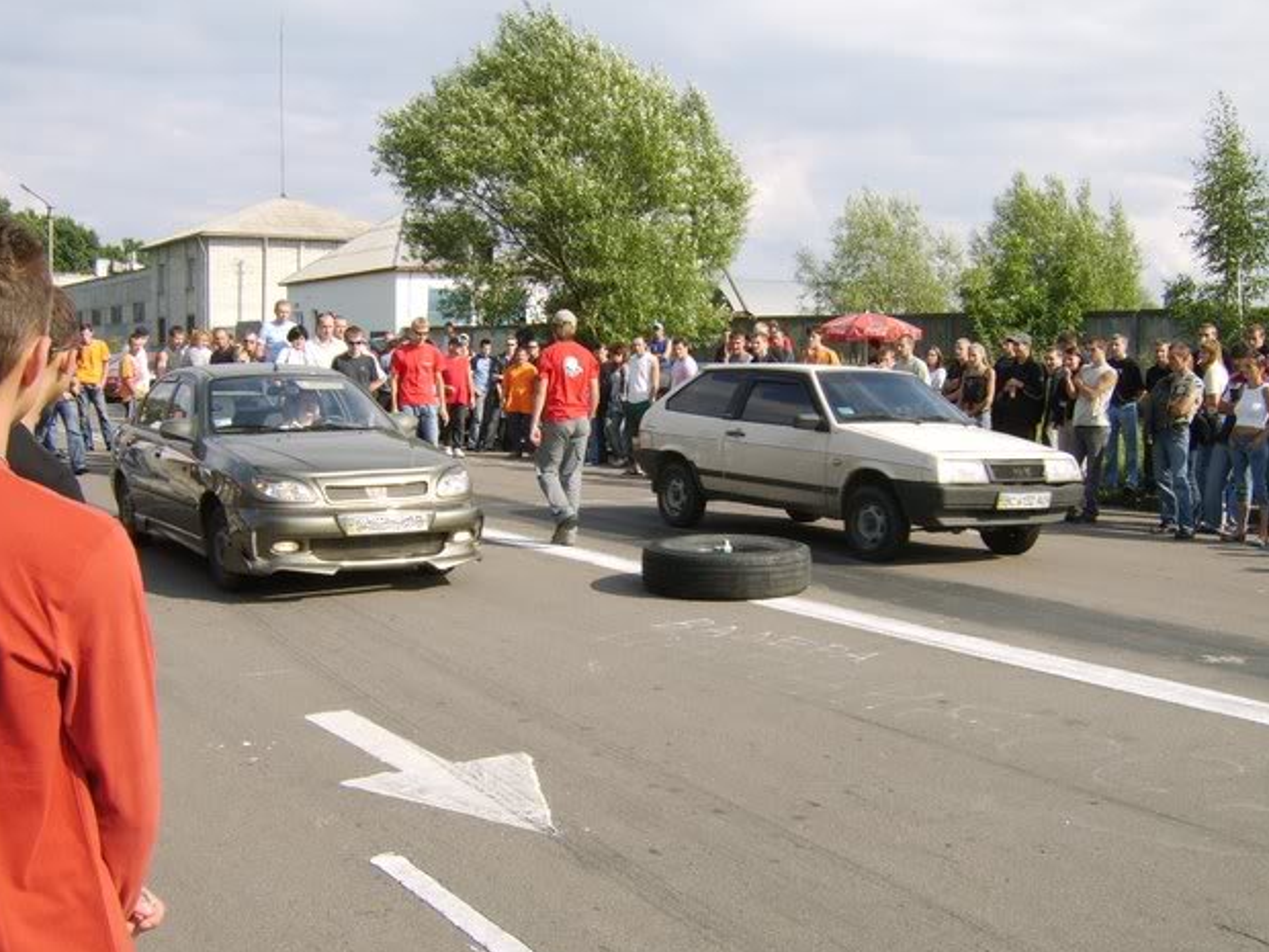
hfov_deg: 56.8
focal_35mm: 32
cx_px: 632
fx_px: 1173
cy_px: 483
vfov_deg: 44.2
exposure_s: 1/210
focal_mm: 8.13
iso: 71
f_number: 6.7
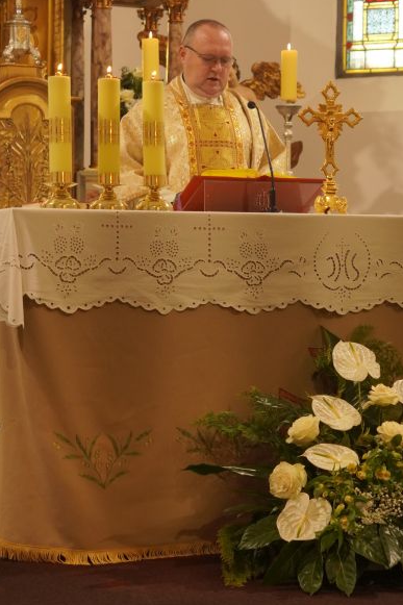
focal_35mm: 94
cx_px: 241
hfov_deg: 14.6
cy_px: 308
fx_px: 1571
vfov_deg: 21.8
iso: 1250
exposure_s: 1/200
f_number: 3.2
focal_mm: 36.6
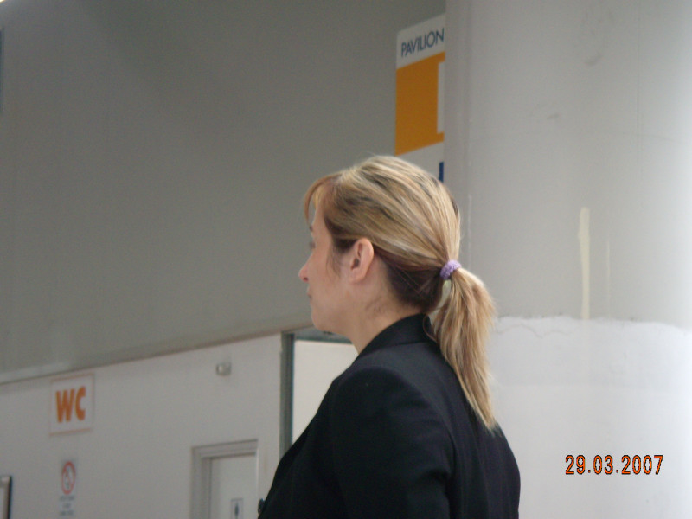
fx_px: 2279
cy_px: 260
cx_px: 346
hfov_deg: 17.3
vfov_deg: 13.0
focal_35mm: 114
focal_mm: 19.2
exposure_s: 1/9.5
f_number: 4.3
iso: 200
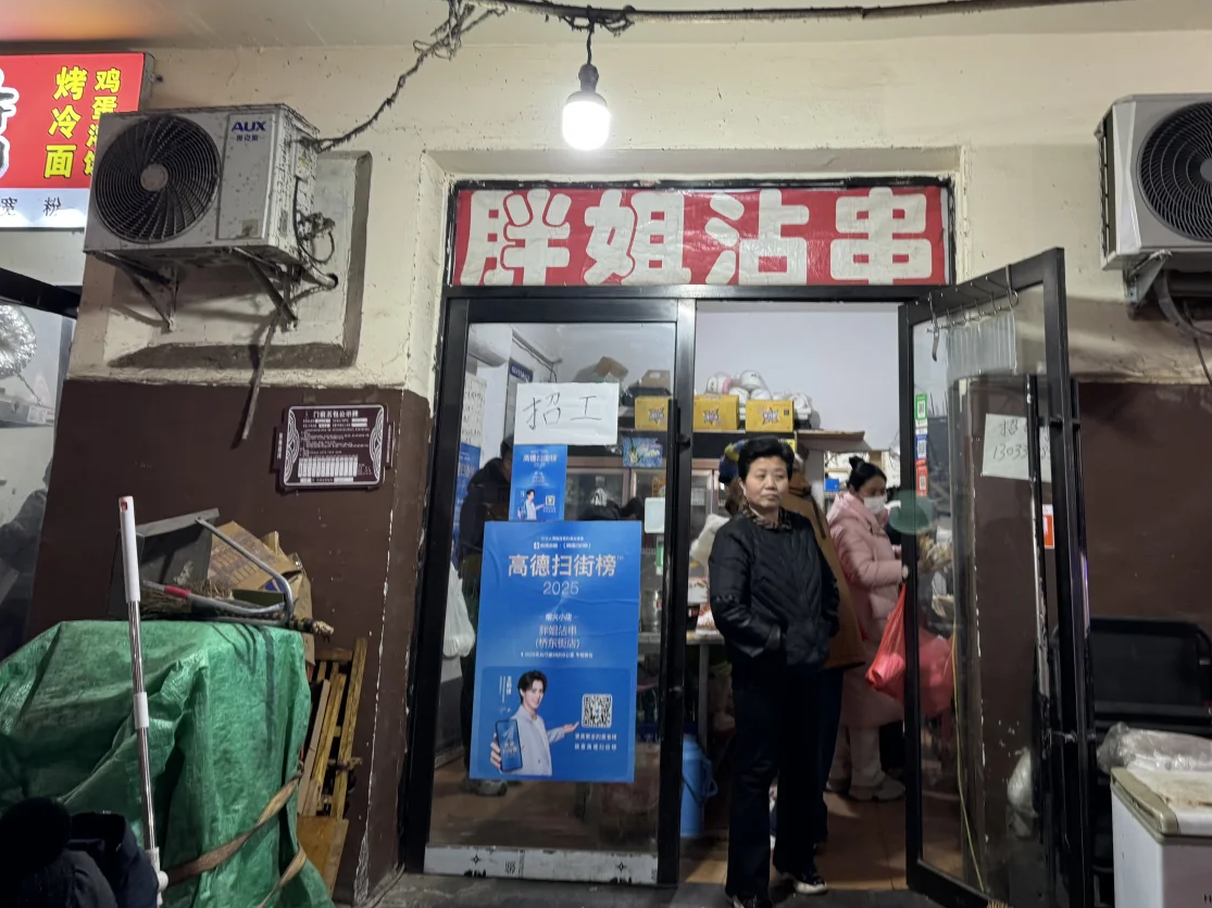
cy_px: 328
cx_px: 751
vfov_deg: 45.0
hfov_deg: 57.7
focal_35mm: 31
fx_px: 1085
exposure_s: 1/50
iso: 200
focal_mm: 6.76
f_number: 1.78
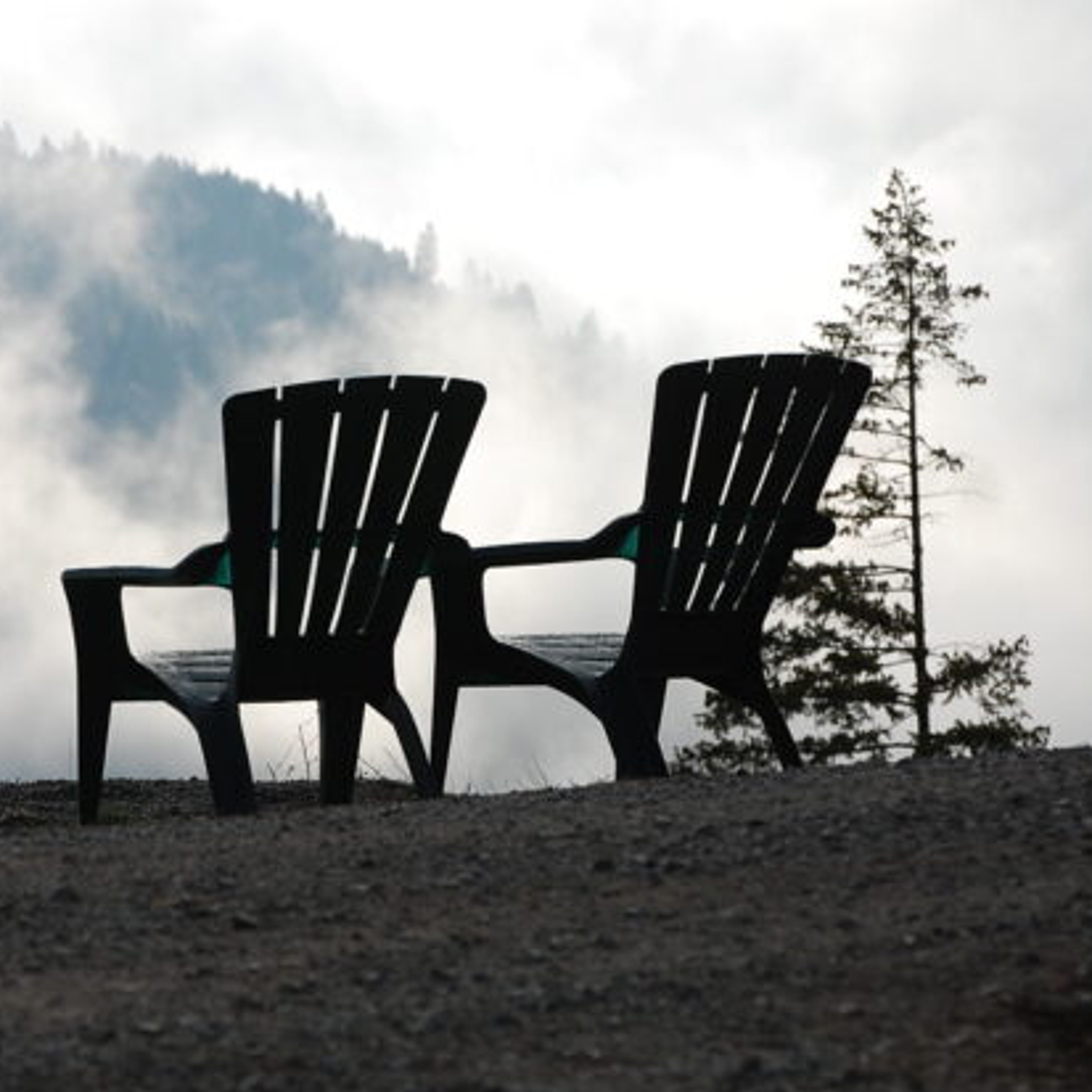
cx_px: 300
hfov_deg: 8.6
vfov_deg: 8.6
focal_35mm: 203
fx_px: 7232
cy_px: 547
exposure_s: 1/1000
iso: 200
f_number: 8
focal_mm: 105
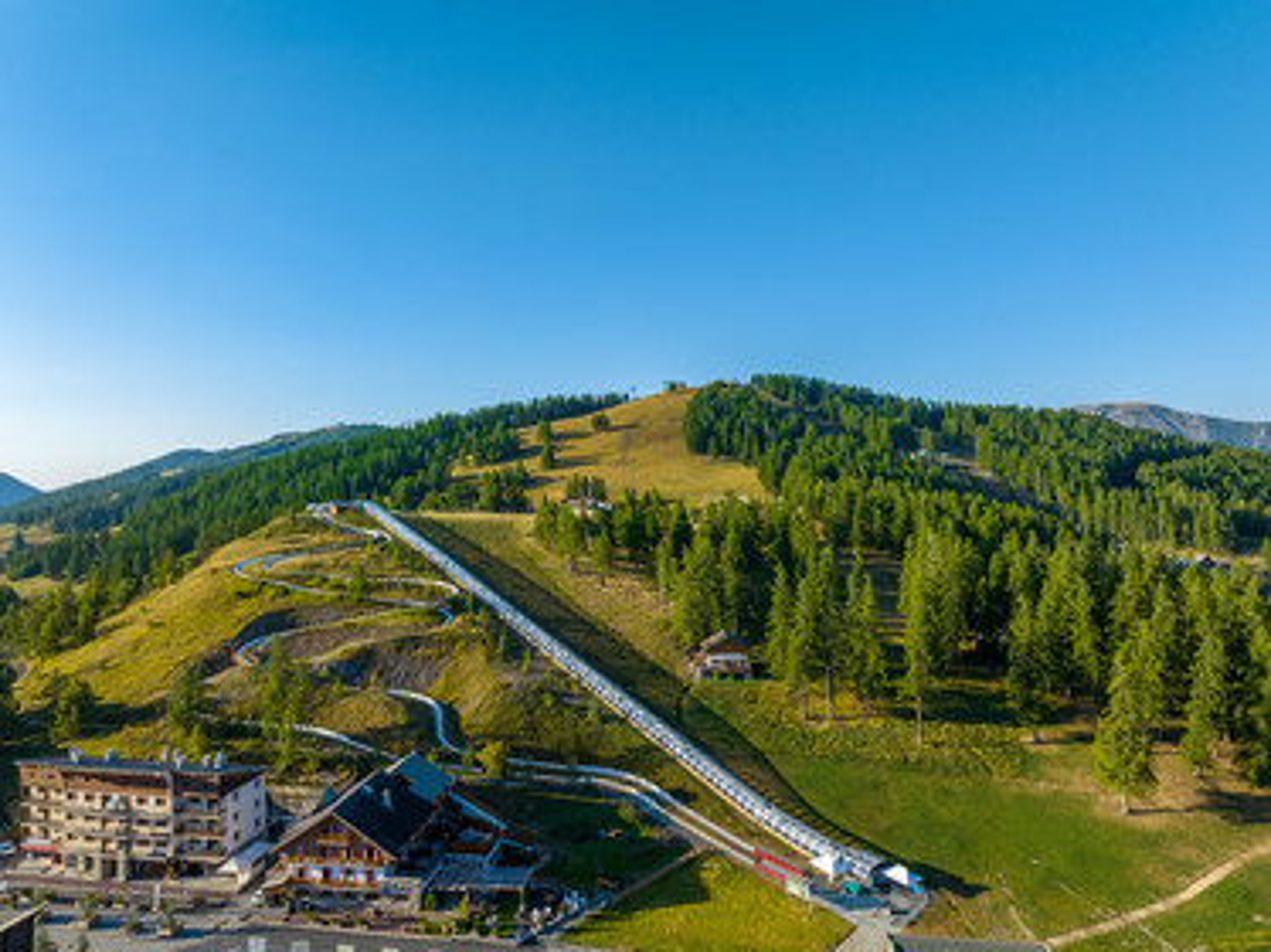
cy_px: 476
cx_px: 636
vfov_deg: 56.8
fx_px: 881
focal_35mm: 24
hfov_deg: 71.6
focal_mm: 12.3
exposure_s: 1/240
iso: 100
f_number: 6.3
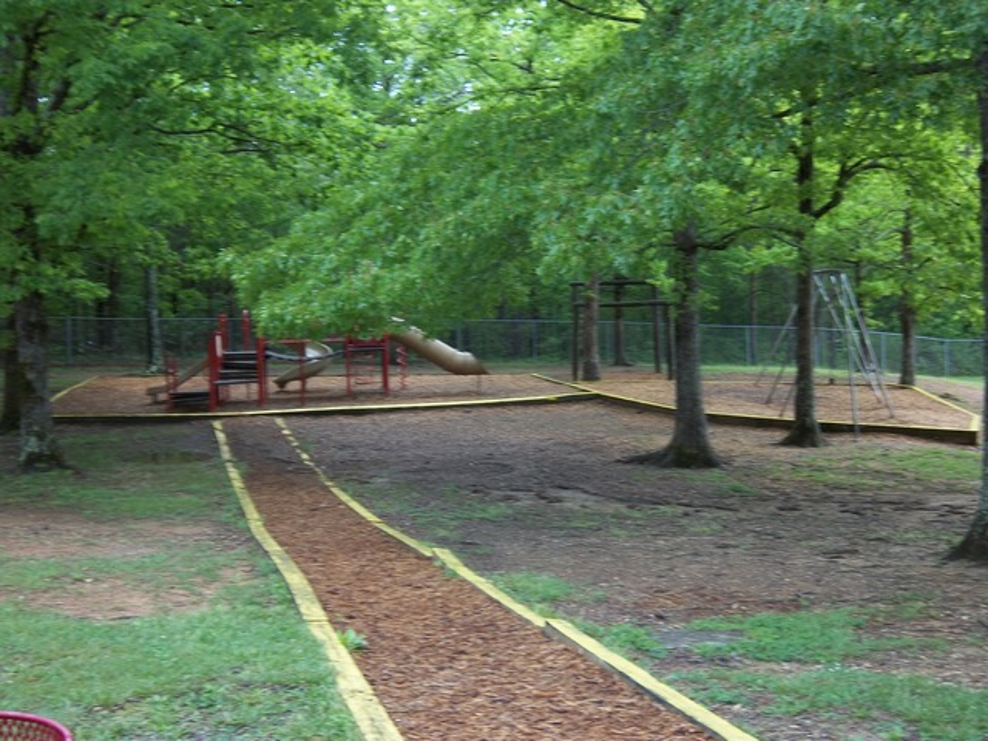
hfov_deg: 40.4
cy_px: 370
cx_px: 494
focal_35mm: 47
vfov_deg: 30.9
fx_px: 1341
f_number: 4.5
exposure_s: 1/50
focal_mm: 8.3
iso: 64
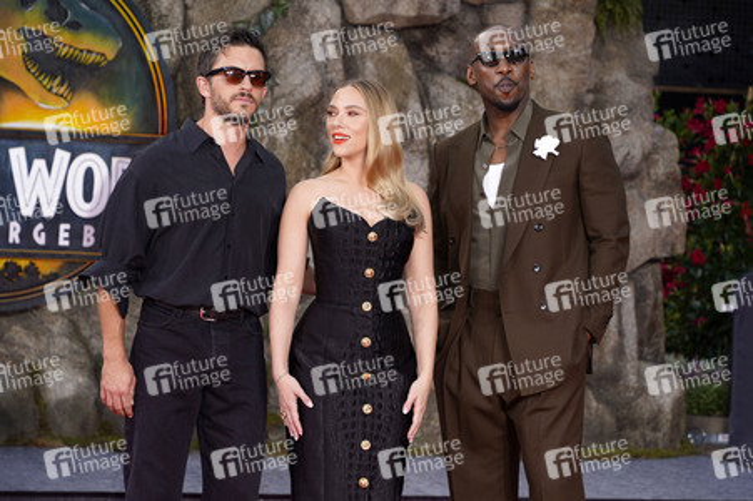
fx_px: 3010
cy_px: 250
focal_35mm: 144
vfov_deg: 9.5
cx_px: 376
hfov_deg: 14.3
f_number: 5.6
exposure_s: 1/160
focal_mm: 144
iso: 200
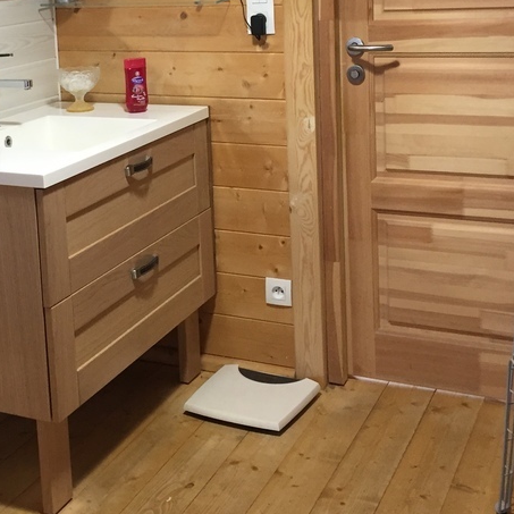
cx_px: 134
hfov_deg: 29.1
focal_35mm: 58
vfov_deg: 28.9
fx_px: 974
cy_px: 96
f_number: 2.2
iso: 160
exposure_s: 1/33
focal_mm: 4.15
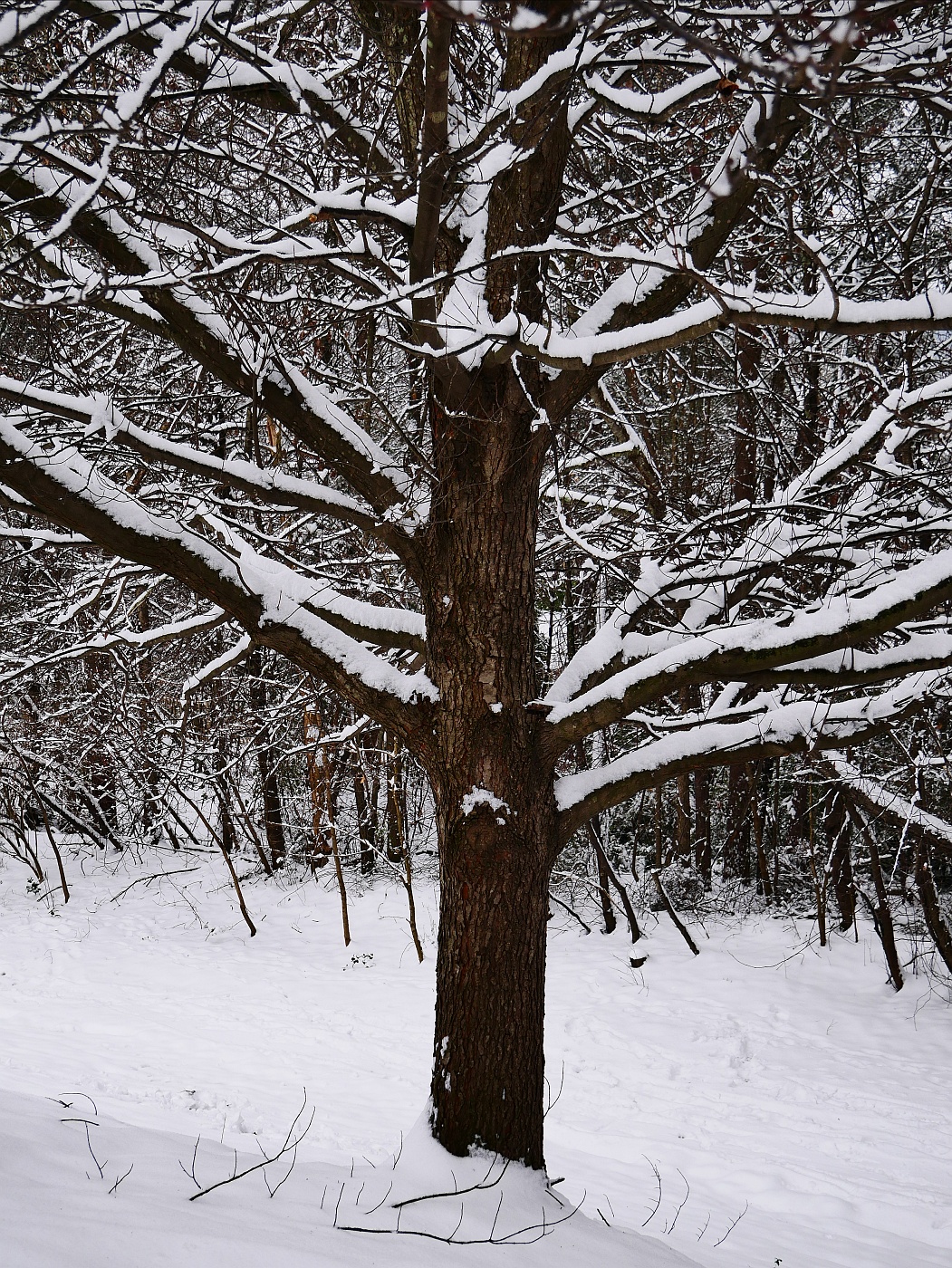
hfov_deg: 29.1
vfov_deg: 38.2
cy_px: 634
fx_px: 1832
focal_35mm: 50
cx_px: 476
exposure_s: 1/320
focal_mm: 25
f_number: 4.5
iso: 200
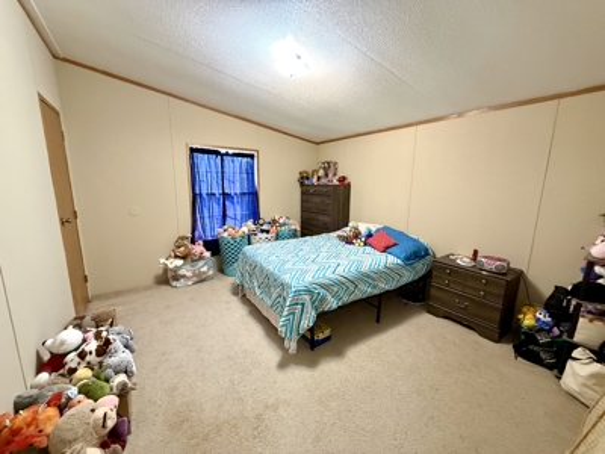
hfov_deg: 102.1
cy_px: 227
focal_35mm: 14
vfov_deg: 85.7
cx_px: 302
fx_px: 245
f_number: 2.2
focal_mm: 2.22
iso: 500
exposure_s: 1/60
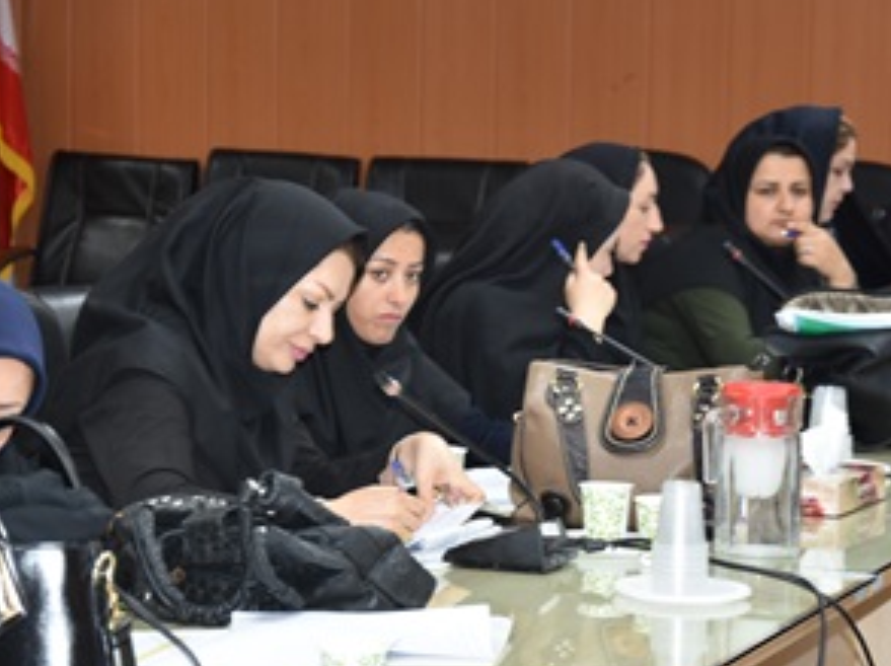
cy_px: 284
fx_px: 3522
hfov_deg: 14.4
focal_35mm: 137
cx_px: 380
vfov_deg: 10.8
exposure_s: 1/60
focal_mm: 62
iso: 1000
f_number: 5.3
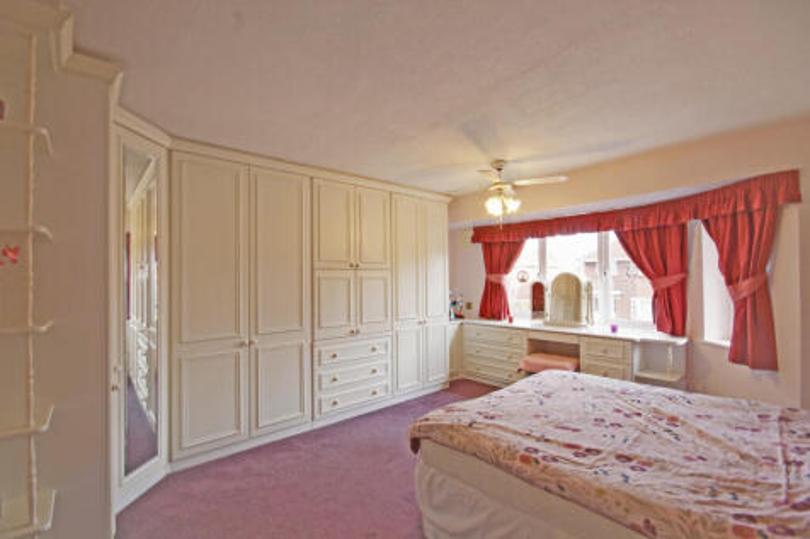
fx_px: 337
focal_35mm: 15
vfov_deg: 77.3
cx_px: 405
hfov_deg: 100.4
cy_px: 270
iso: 100
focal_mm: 10
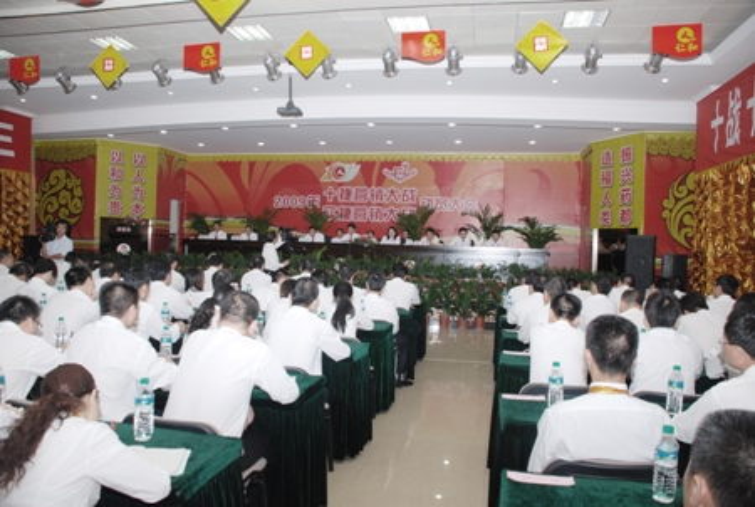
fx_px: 567
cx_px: 378
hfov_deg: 67.3
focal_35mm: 27
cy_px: 254
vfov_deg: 48.1
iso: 200
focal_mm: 18
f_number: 4
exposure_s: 1/60
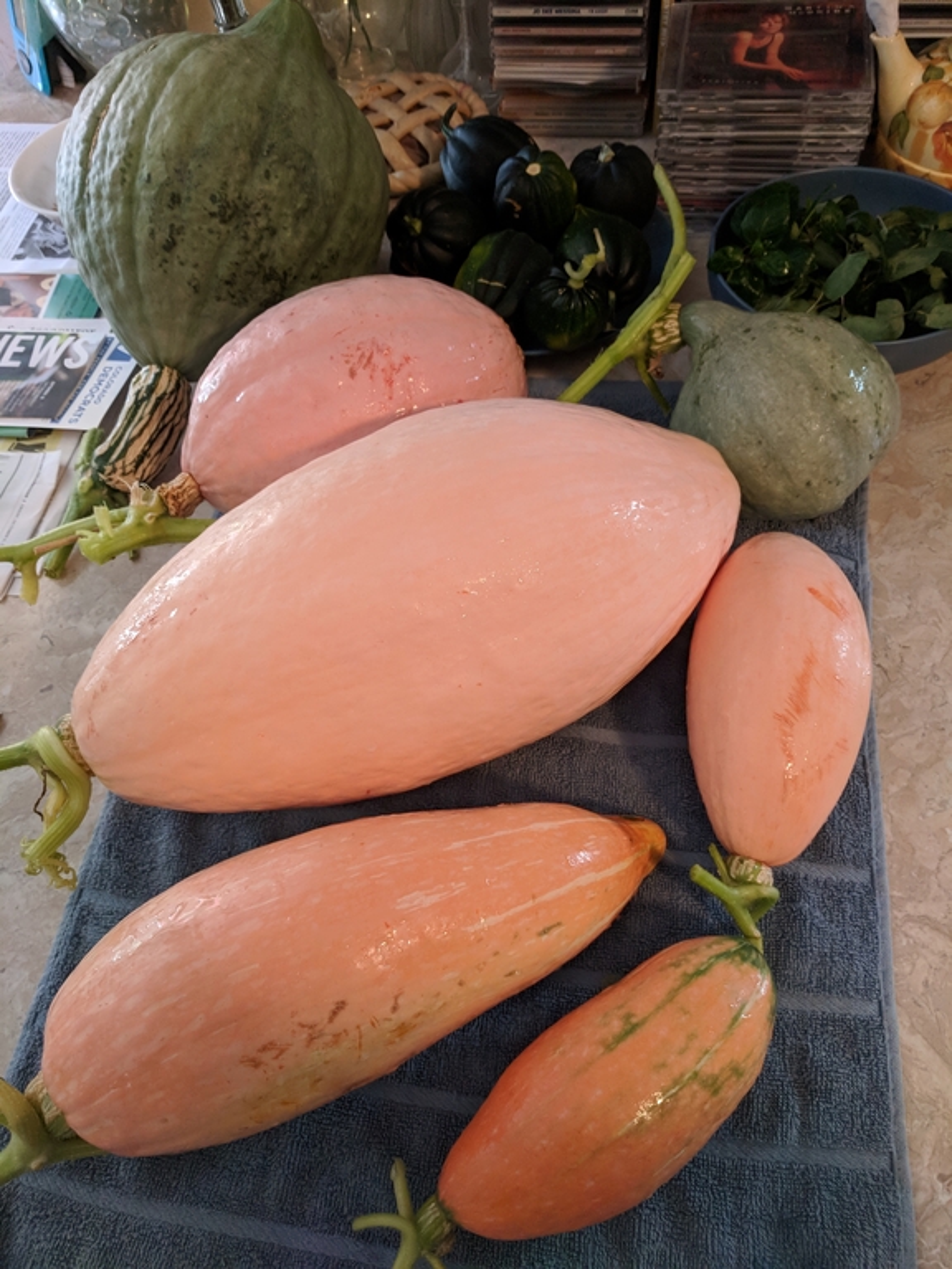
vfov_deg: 67.3
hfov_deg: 53.1
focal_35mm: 26
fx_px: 953
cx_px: 476
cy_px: 634
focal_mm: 4.67
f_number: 2
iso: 680
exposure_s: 1/30
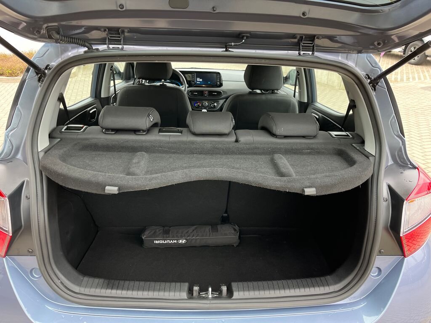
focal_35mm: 26
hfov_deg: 67.3
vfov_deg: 53.1
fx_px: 324
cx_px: 216
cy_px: 162
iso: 125
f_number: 1.6
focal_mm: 5.1
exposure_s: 1/121
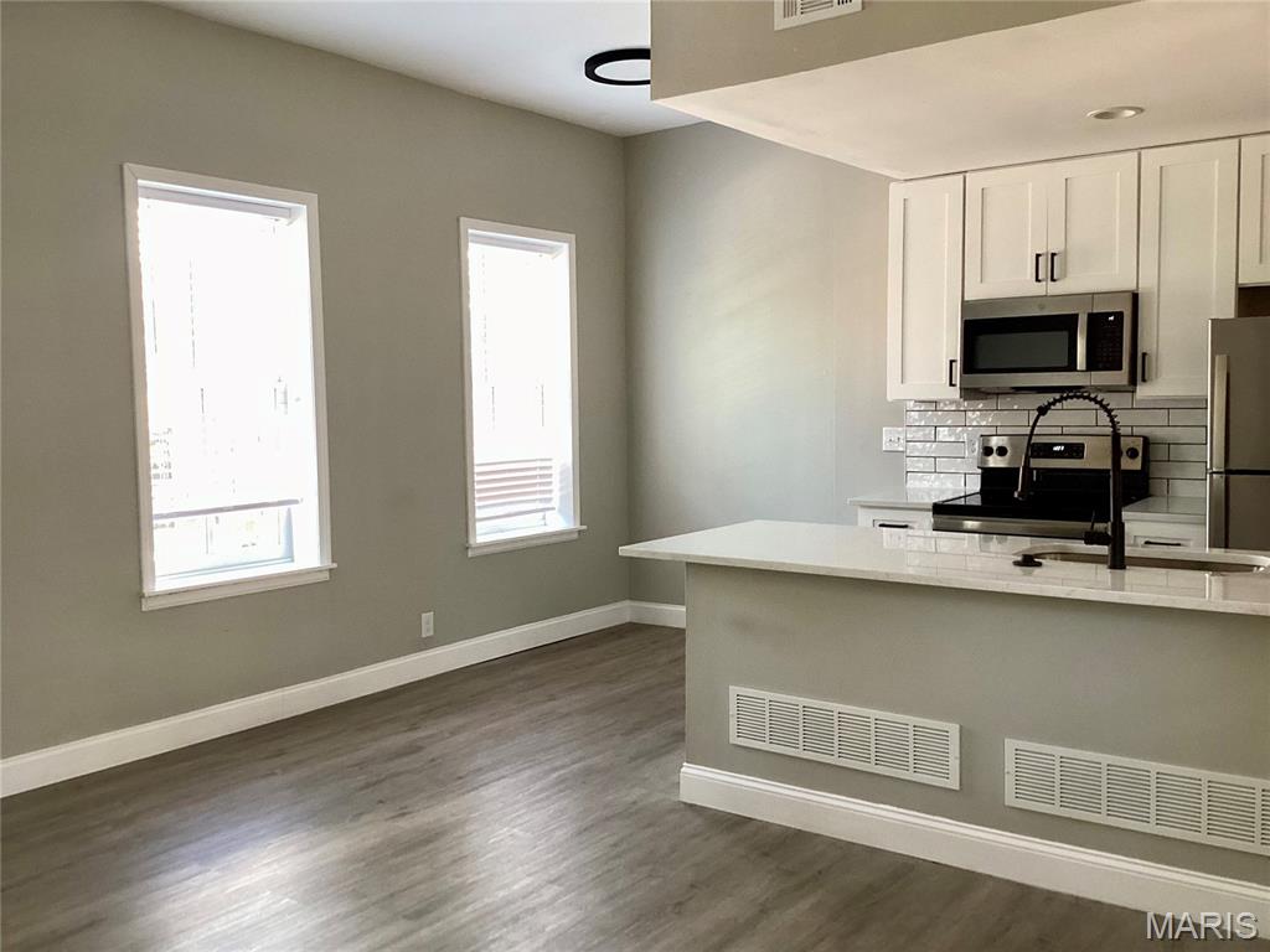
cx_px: 635
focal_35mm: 31
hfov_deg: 58.4
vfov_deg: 45.4
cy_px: 476
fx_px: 1137
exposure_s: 1/60
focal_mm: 3.3
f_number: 2.4
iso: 100
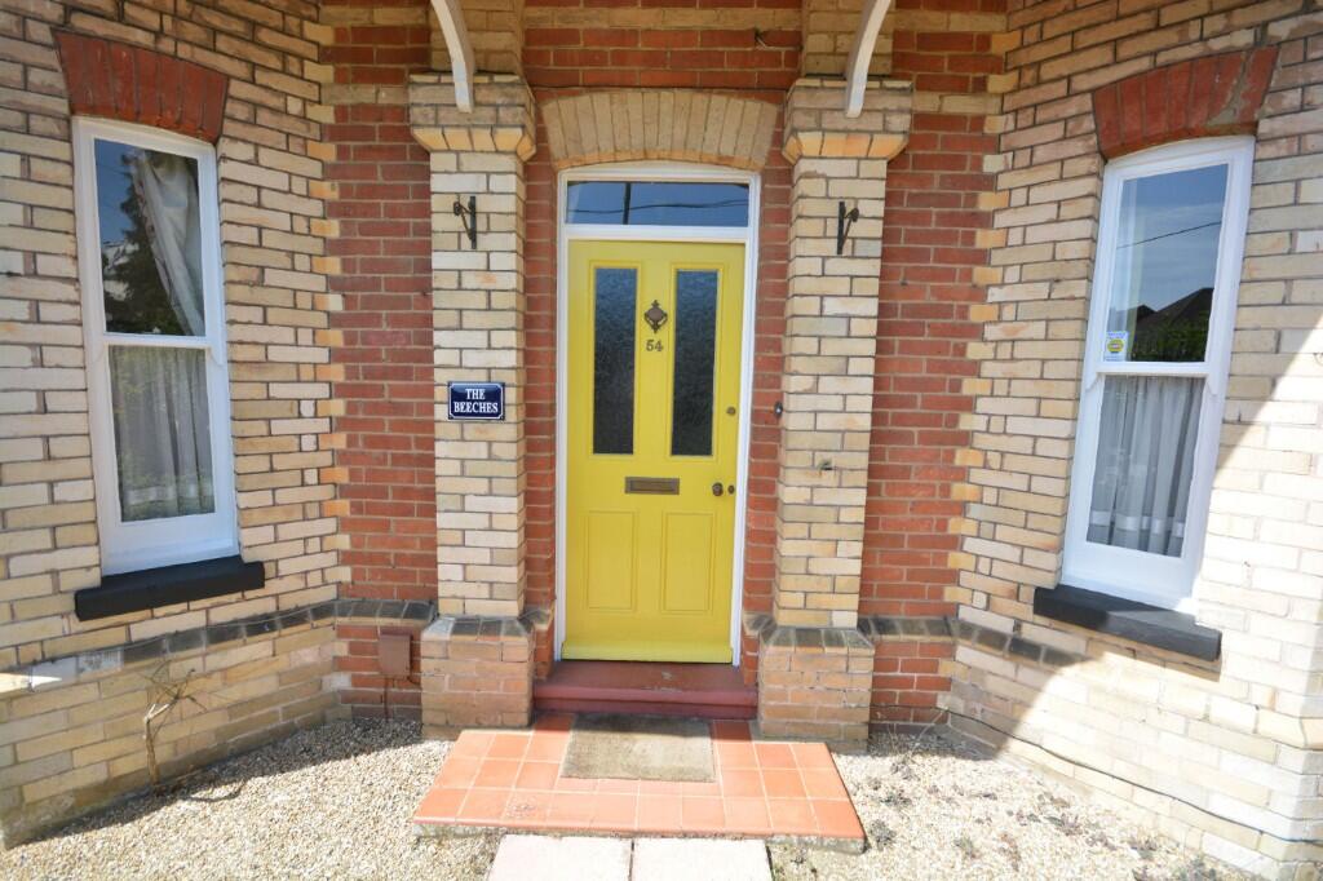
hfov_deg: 100.4
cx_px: 662
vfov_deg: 77.3
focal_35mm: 15
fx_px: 551
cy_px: 440
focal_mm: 10
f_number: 8
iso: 400
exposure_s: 1/400
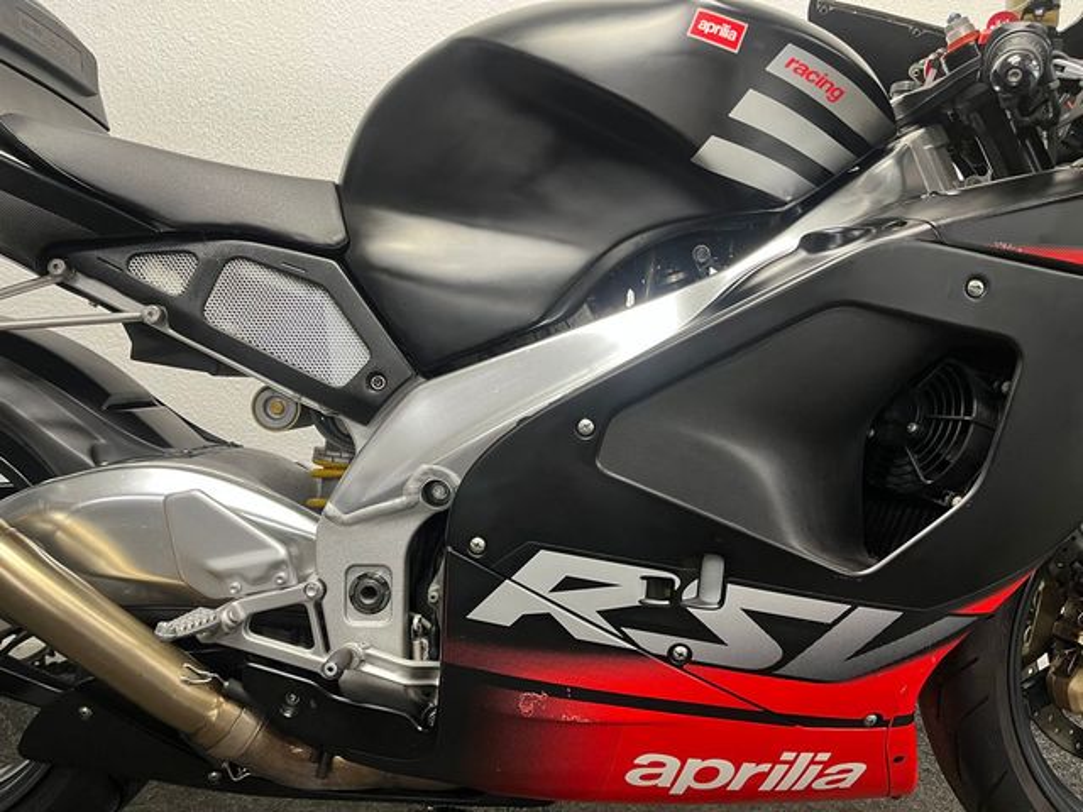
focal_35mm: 26
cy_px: 406
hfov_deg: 67.3
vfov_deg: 53.1
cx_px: 542
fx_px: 813
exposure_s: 1/50
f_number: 1.6
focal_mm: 5.1
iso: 200
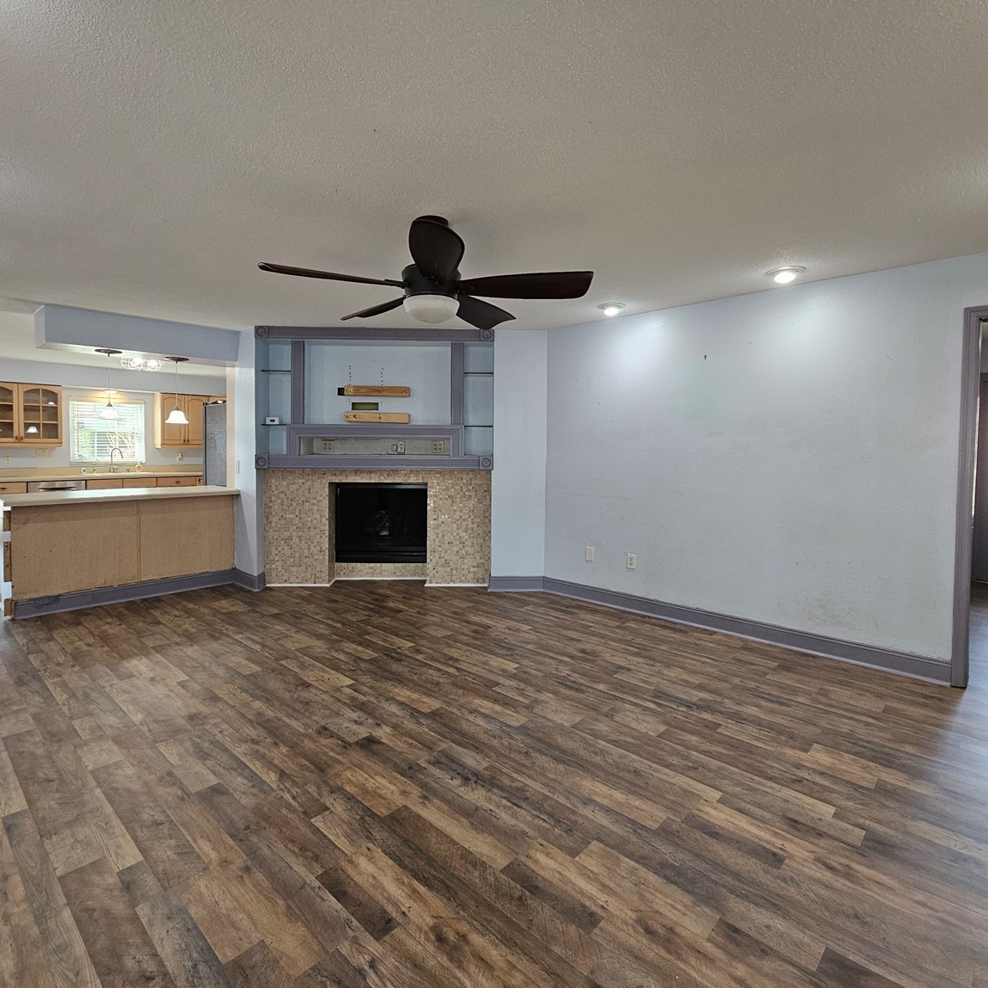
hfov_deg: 87.4
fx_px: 517
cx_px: 486
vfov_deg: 87.4
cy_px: 478
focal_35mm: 16
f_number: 2.2
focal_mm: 2.2
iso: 200
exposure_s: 1/60
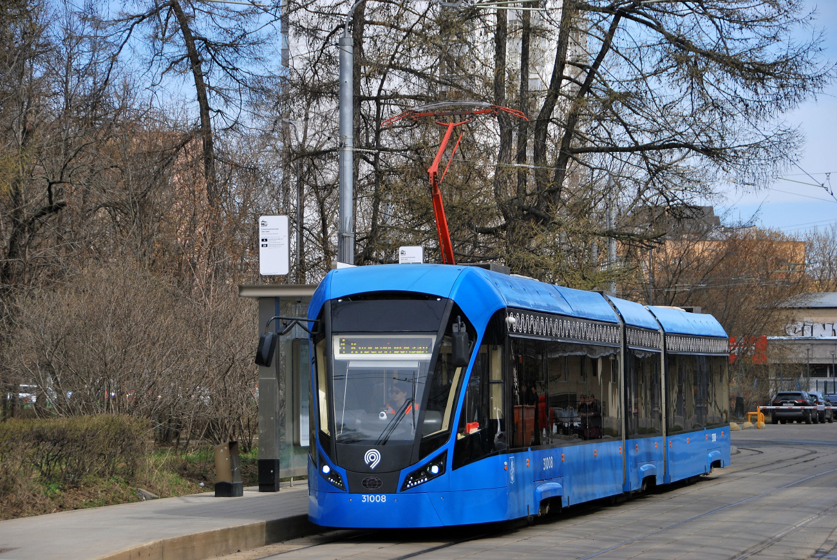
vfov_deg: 12.2
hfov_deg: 18.2
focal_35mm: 112
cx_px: 418
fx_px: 2619
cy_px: 280
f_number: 5.3
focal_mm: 75
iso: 100
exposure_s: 1/500
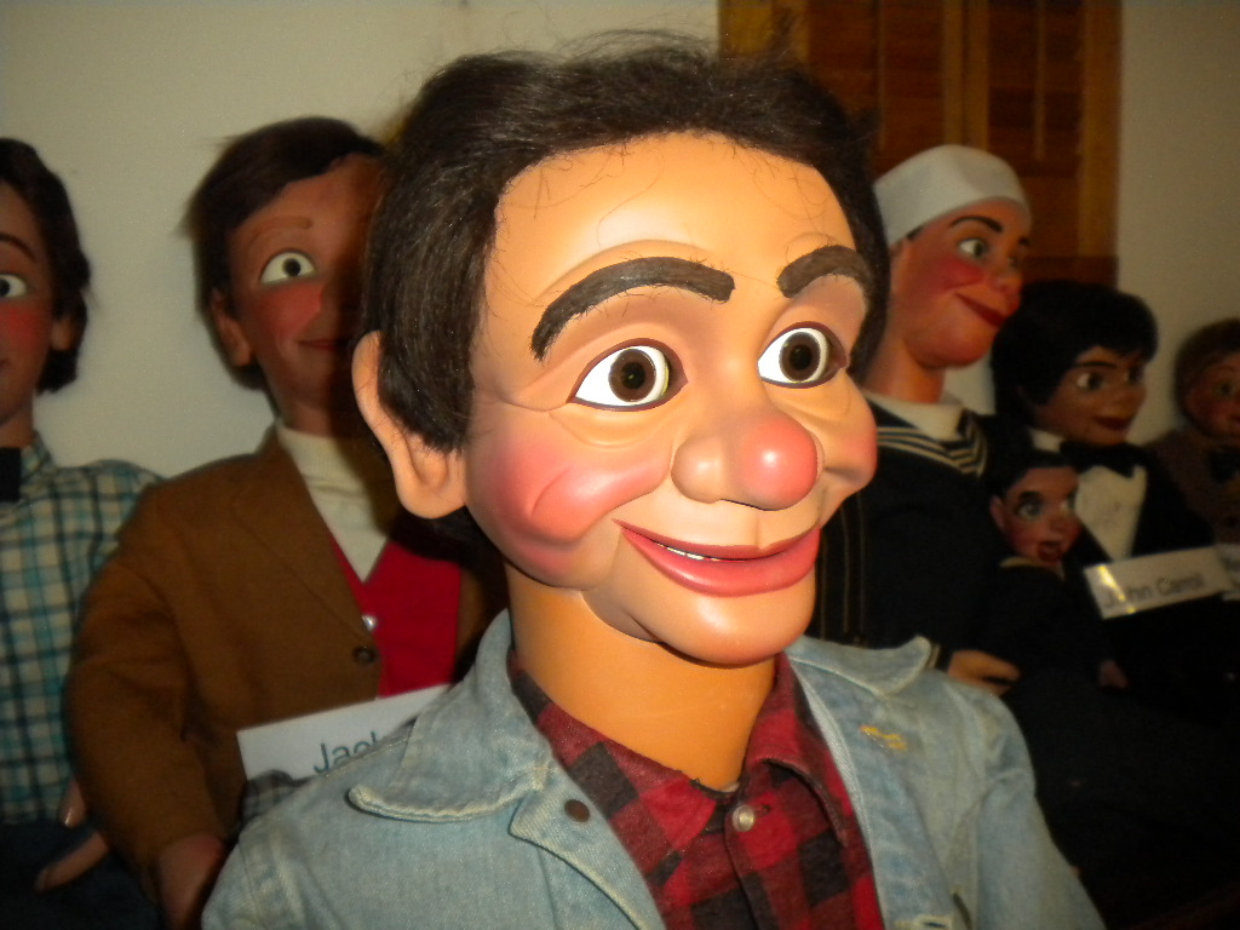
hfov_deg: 52.6
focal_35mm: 35
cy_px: 465
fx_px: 1254
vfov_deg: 40.7
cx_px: 620
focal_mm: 6.3
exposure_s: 1/30
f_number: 3.1
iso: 400
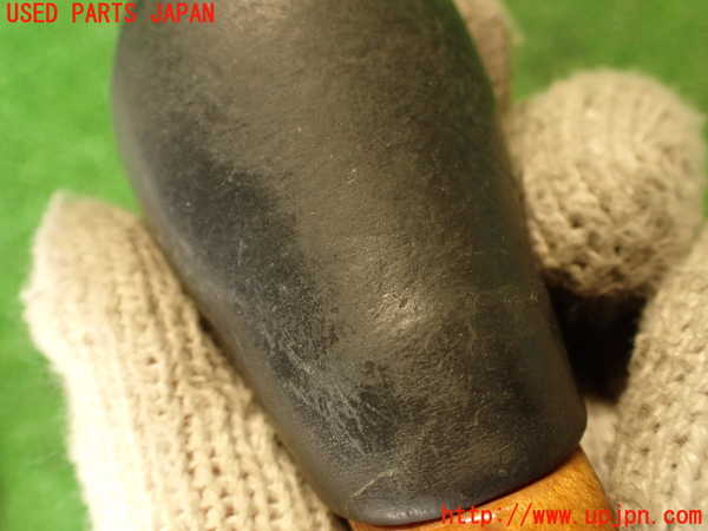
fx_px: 614
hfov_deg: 60.0
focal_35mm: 30
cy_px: 266
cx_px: 354
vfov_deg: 46.8
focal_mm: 5.4
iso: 320
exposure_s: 1/30
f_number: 2.3
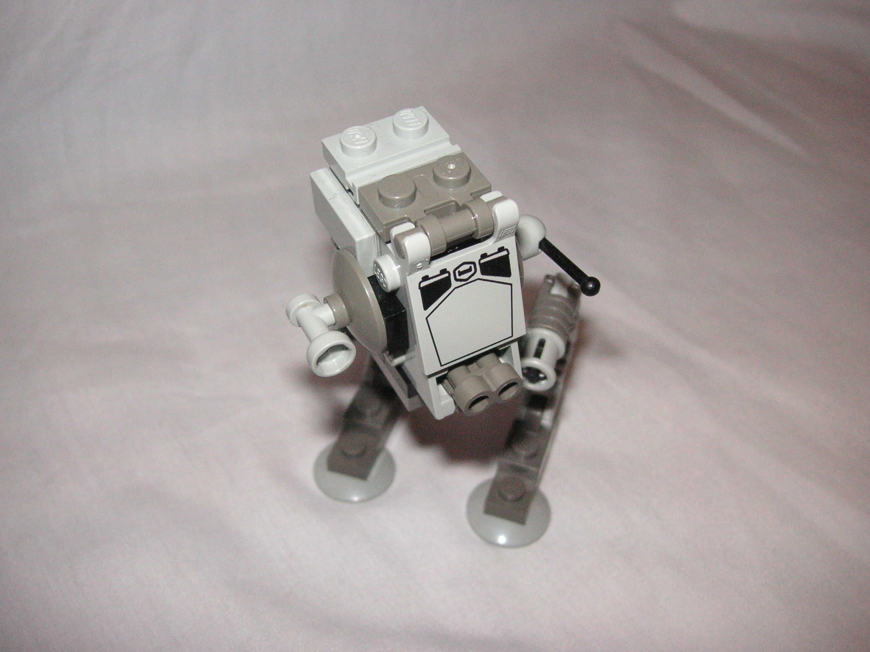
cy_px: 326
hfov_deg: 50.1
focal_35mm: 37
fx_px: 930
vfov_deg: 38.7
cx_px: 435
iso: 160
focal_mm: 6.1
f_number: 6.7
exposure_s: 1/45
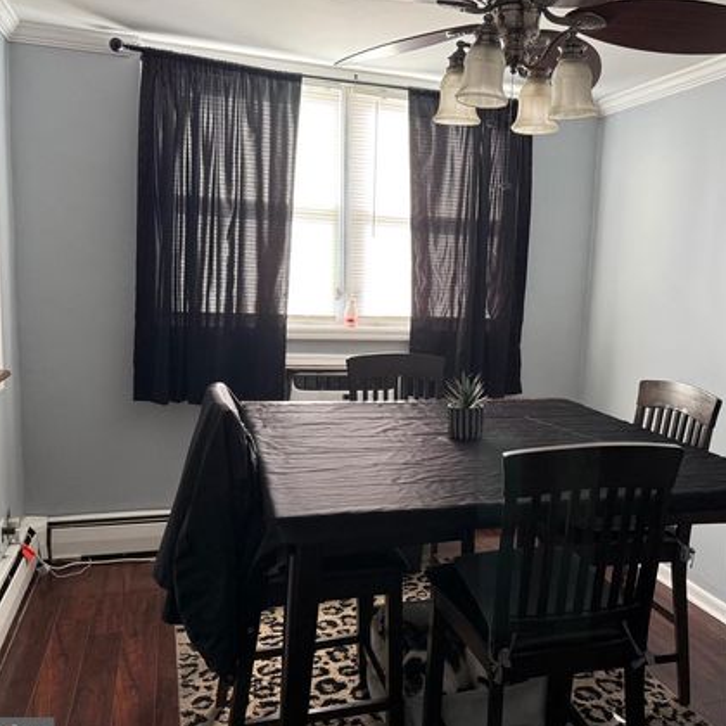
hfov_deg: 53.6
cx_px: 443
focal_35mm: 30
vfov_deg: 54.0
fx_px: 712
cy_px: 374
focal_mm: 6.76
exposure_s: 1/121
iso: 160
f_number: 1.78
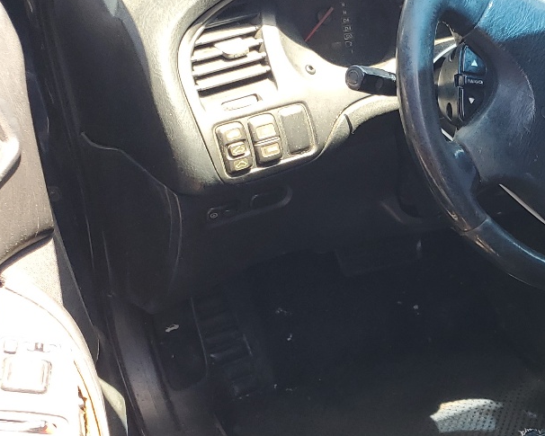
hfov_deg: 25.2
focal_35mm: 67
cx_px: 667
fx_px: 1081
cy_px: 389
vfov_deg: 22.3
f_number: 1.5
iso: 50
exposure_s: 1/139
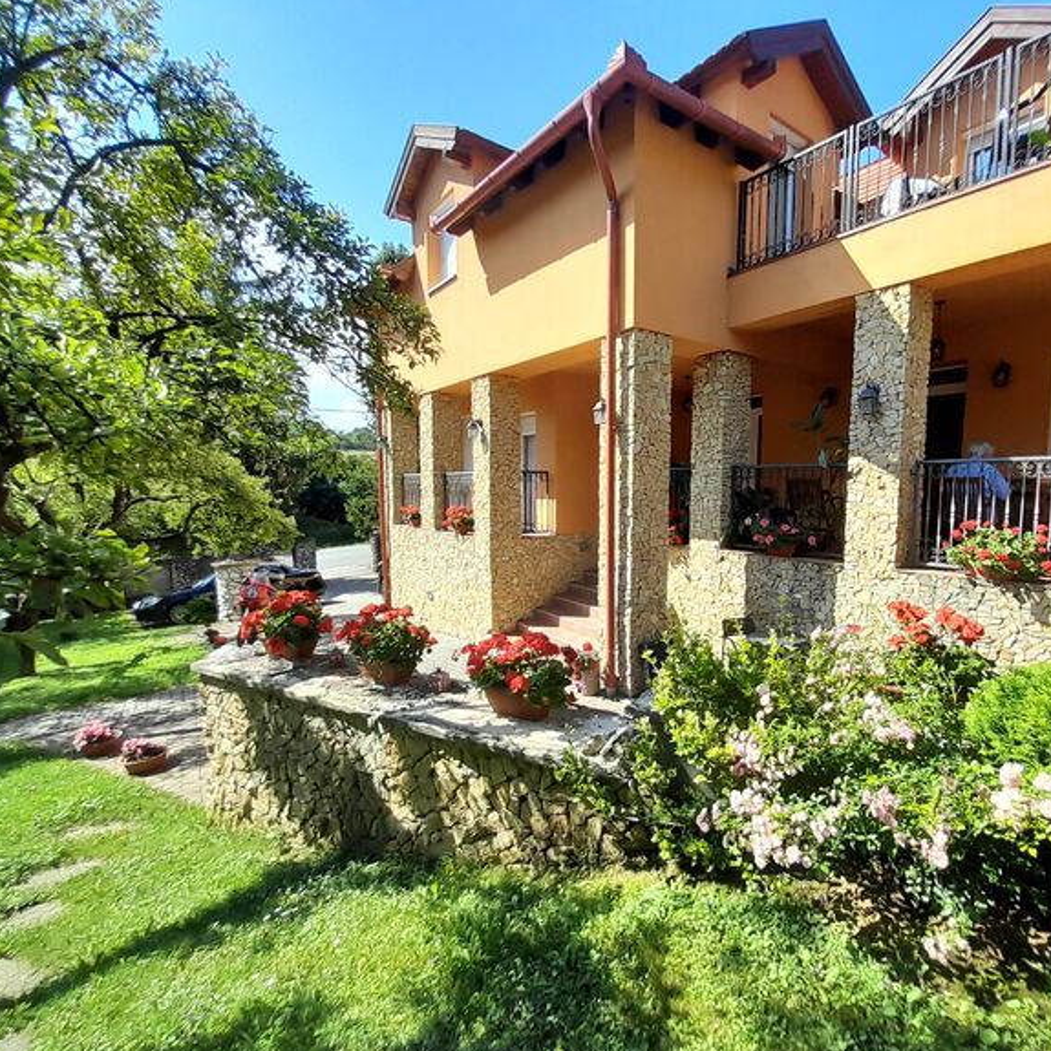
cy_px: 543
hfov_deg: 86.3
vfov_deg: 87.4
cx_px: 632
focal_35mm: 16
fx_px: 550
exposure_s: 1/622
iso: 40
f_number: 2.2
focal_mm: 1.13
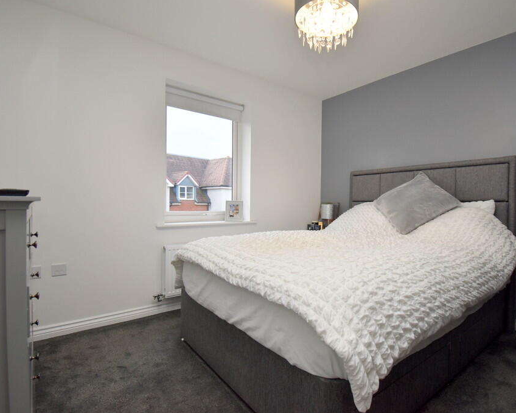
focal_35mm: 17
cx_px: 298
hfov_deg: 89.0
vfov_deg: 77.0
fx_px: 260
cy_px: 206
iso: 800
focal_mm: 10
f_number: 4.5
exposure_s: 1/125
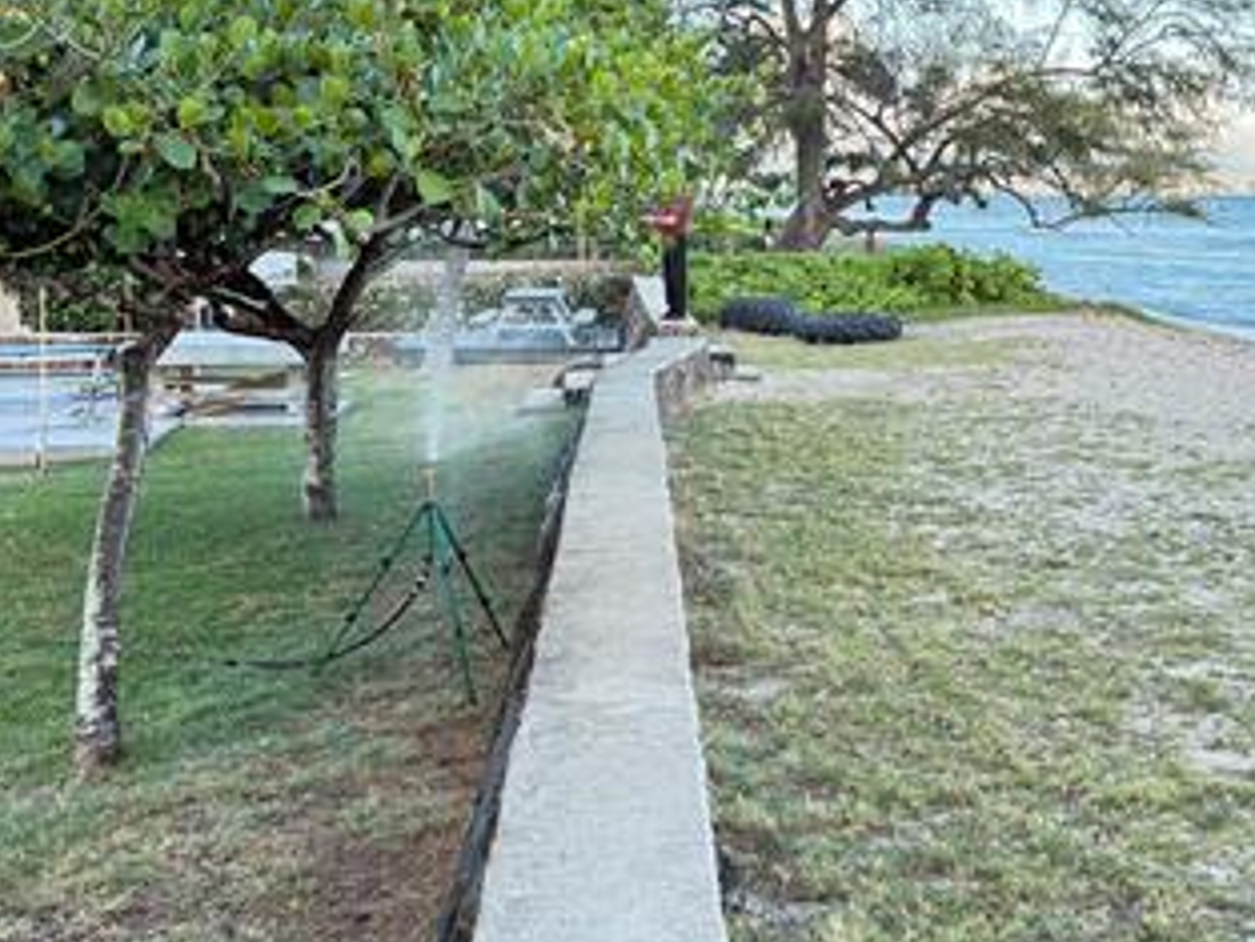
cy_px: 208
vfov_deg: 29.1
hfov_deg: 38.9
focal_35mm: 49
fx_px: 1777
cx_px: 694
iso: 100
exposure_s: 1/148
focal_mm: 6.76
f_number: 1.78
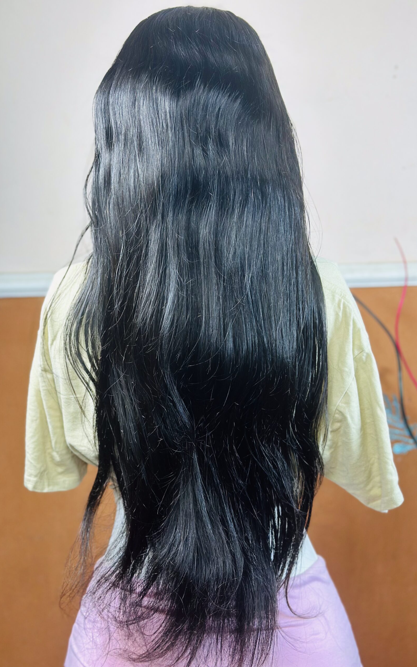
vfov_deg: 39.6
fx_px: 927
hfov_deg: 25.3
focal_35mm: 51
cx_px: 178
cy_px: 334
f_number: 1.78
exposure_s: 1/100
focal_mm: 6.86
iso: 100
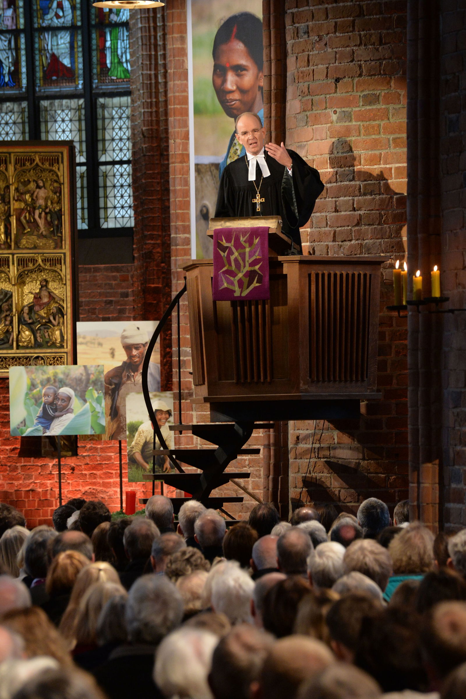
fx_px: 3495
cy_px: 350
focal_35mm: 180
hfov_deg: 7.6
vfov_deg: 11.4
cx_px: 233
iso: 2500
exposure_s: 1/100
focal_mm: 180
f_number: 6.3
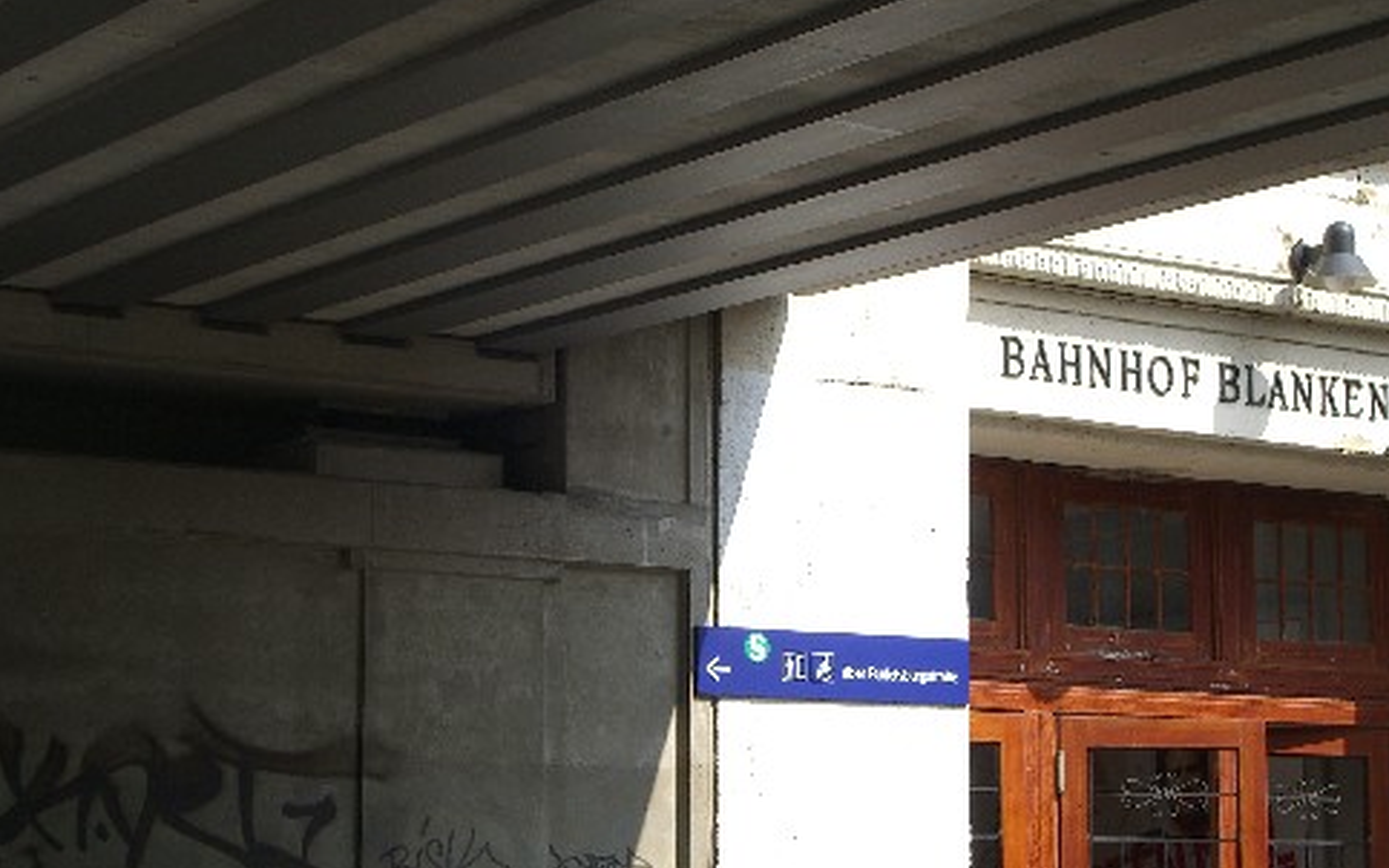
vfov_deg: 15.0
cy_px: 412
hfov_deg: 23.8
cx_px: 715
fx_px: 3294
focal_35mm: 87
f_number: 5.6
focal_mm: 14.2
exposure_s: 1/250
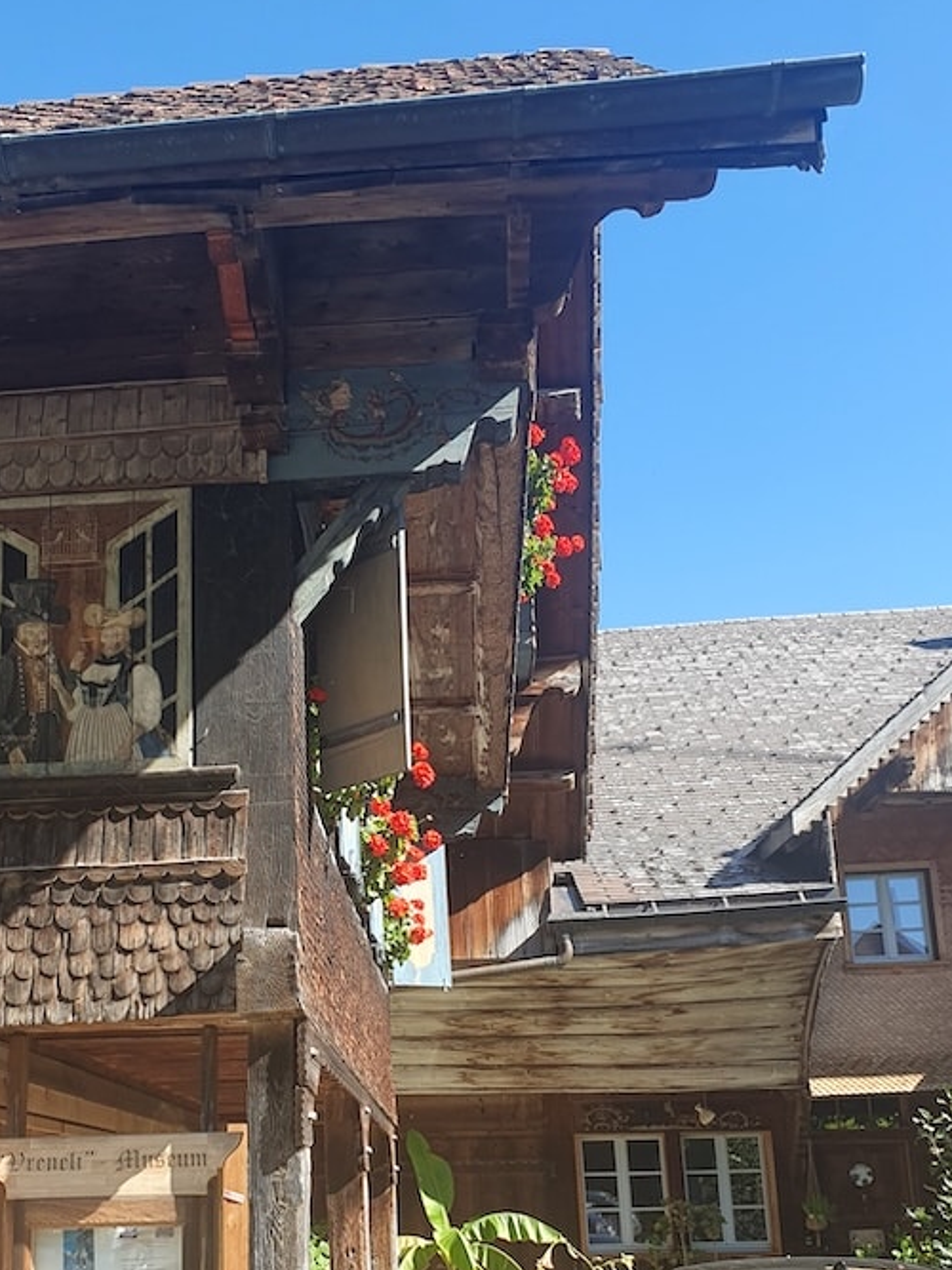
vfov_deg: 47.2
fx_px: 1431
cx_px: 282
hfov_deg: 36.2
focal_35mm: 39
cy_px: 834
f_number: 2.4
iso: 50
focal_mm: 4.32
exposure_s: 1/404
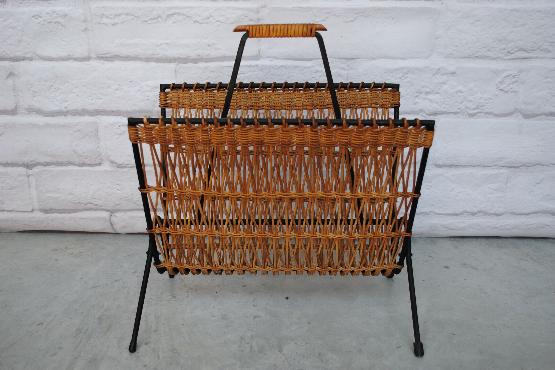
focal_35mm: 34
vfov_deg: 38.9
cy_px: 188
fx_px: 524
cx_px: 277
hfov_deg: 55.8
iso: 200
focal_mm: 22
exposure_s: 1/80
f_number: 4.5
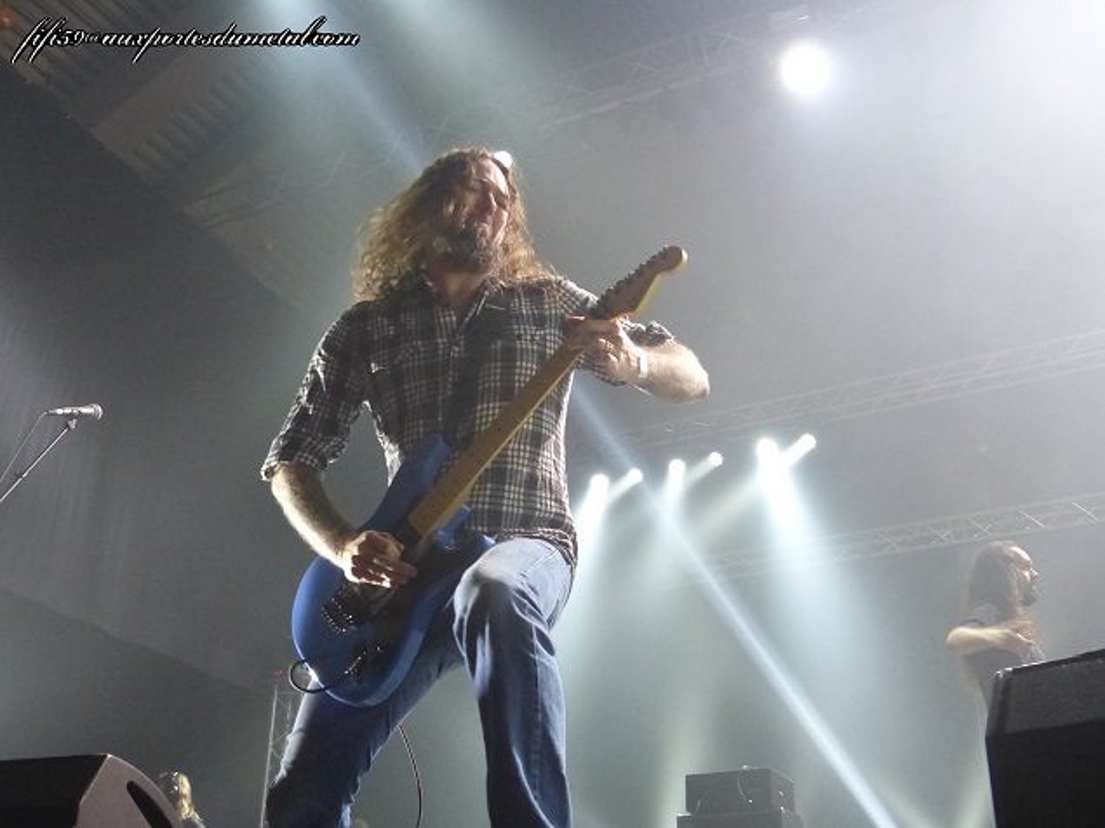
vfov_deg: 35.1
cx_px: 552
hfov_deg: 45.8
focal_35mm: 41
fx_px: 1309
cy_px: 414
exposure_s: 1/50
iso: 800
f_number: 2.8
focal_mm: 7.4
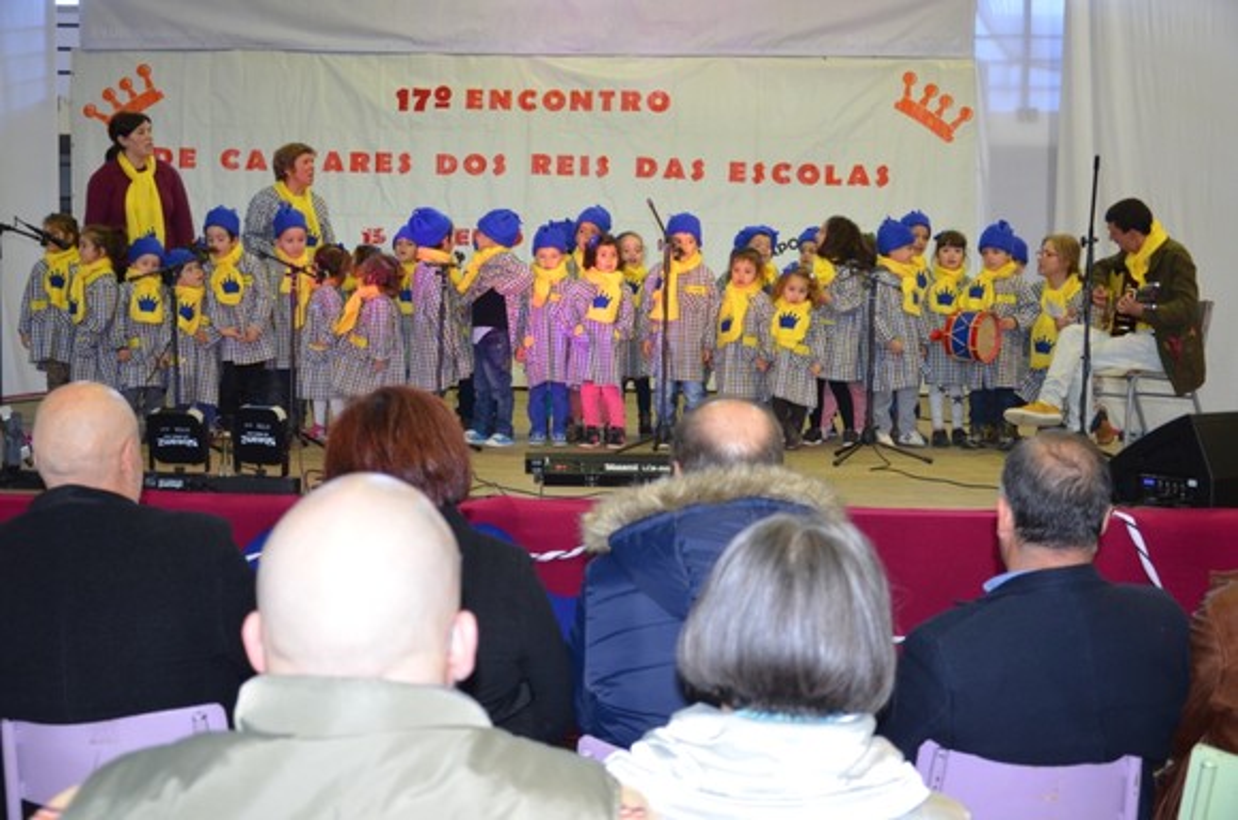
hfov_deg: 46.5
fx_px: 1441
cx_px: 619
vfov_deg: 31.7
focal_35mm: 42
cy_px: 410
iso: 720
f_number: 4
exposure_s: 1/60
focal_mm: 28
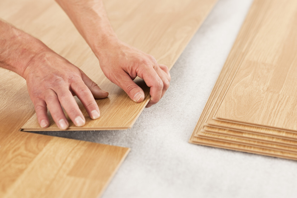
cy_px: 99
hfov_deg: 23.9
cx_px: 148
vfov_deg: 16.1
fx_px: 701
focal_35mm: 85
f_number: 6
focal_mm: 85
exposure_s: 1/40
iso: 200
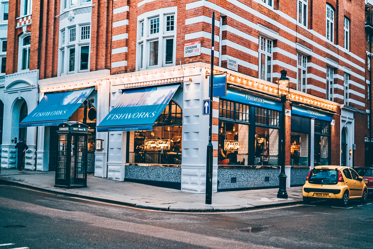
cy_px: 124
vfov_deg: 27.0
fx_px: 518
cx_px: 186
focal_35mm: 50
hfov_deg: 39.6
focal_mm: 50
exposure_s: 1/800
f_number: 1.4
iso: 125
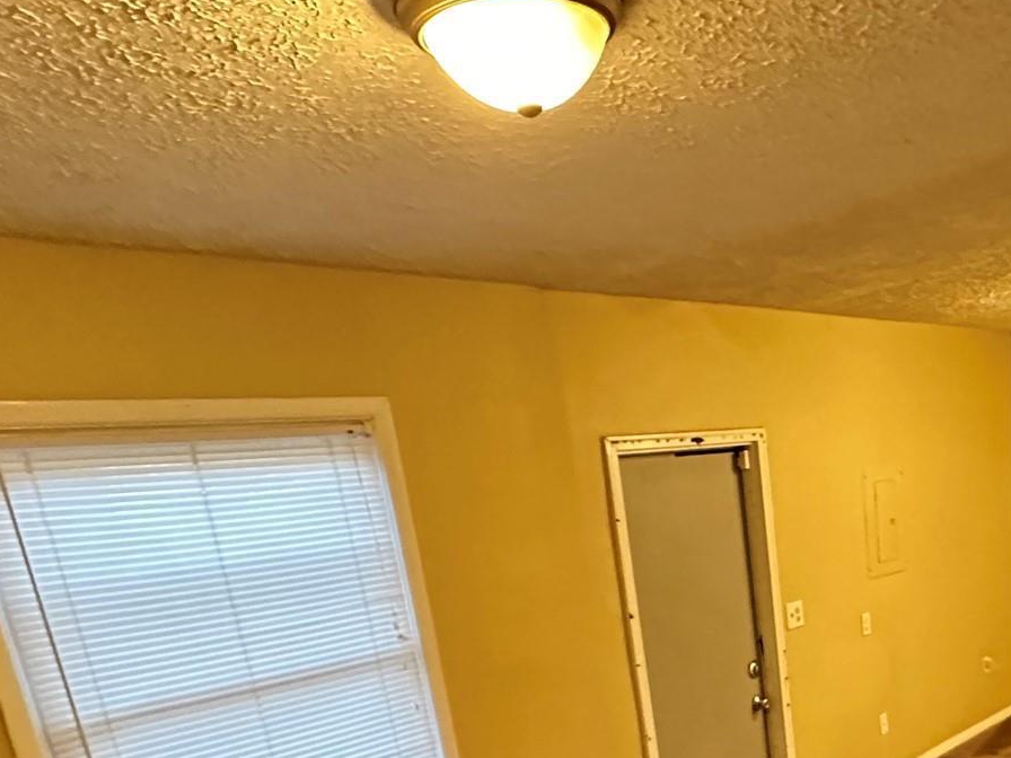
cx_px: 770
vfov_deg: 39.4
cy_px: 746
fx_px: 935
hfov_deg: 54.0
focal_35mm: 32
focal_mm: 2.22
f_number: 2.2
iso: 1000
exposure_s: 1/40
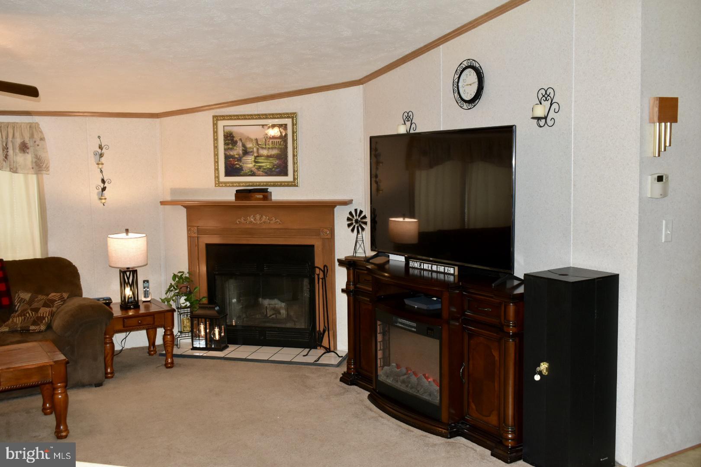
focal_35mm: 36
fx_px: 701
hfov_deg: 53.1
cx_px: 350
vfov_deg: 36.9
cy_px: 234
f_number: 5.6
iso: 800
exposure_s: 1/30
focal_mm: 24
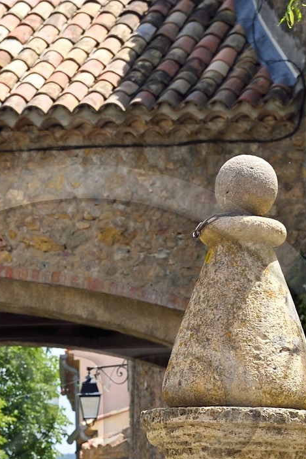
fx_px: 2523
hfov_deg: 6.9
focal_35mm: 198
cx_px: 85
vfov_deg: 10.3
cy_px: 470
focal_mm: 58
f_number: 9
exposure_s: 1/320
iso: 200
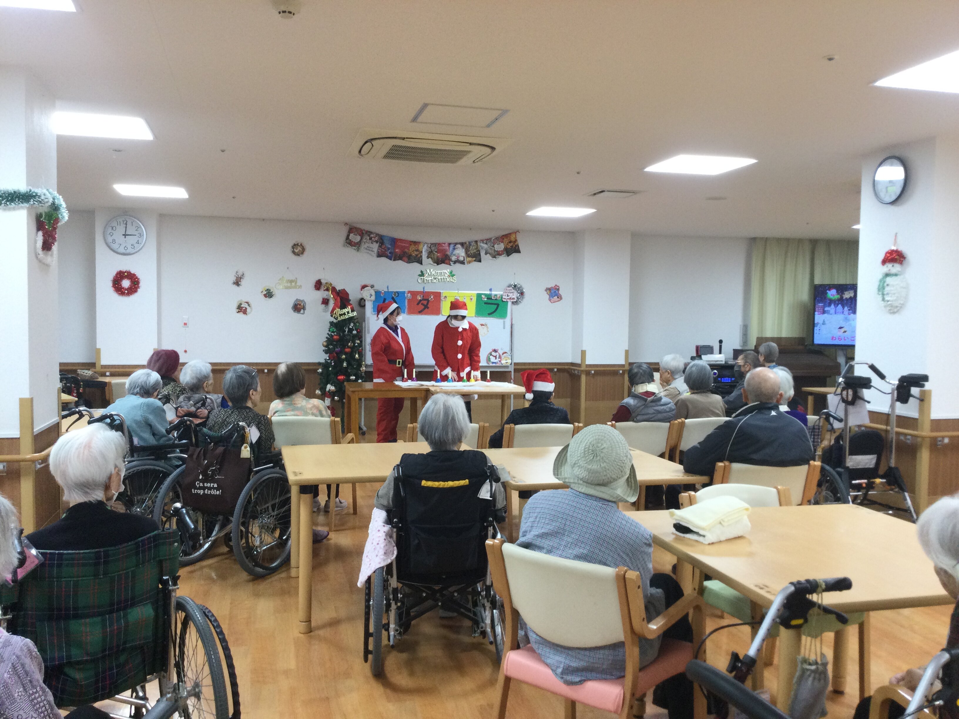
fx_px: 859
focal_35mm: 31
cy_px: 360
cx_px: 480
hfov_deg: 58.4
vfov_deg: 45.4
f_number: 2.4
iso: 64
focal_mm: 3.3
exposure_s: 1/30
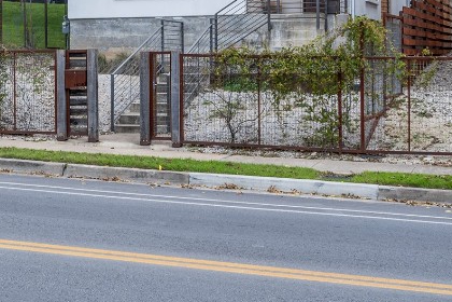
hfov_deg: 27.1
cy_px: -109
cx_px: 138
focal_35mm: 74
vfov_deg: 17.1
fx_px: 929
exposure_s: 1/2
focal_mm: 27
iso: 125
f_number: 8
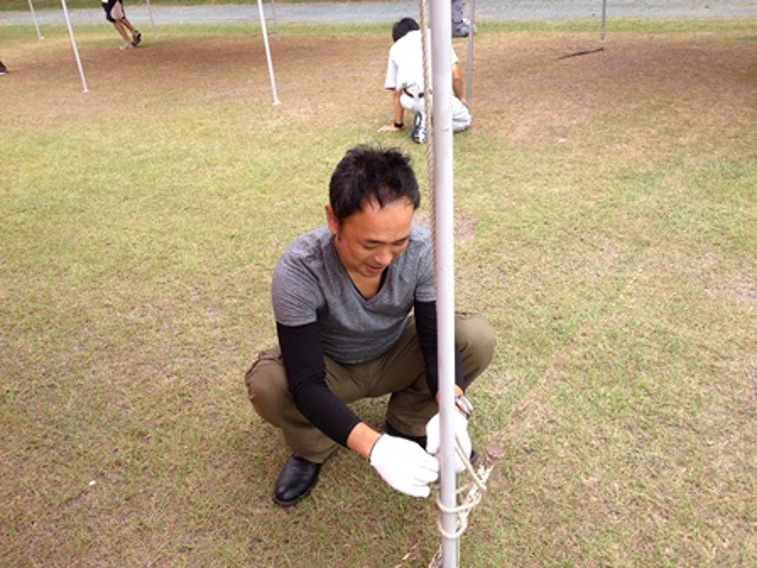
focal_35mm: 35
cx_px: 378
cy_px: 284
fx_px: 765
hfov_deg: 52.6
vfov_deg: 40.7
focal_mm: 4.28
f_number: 2.4
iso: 50
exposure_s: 1/480
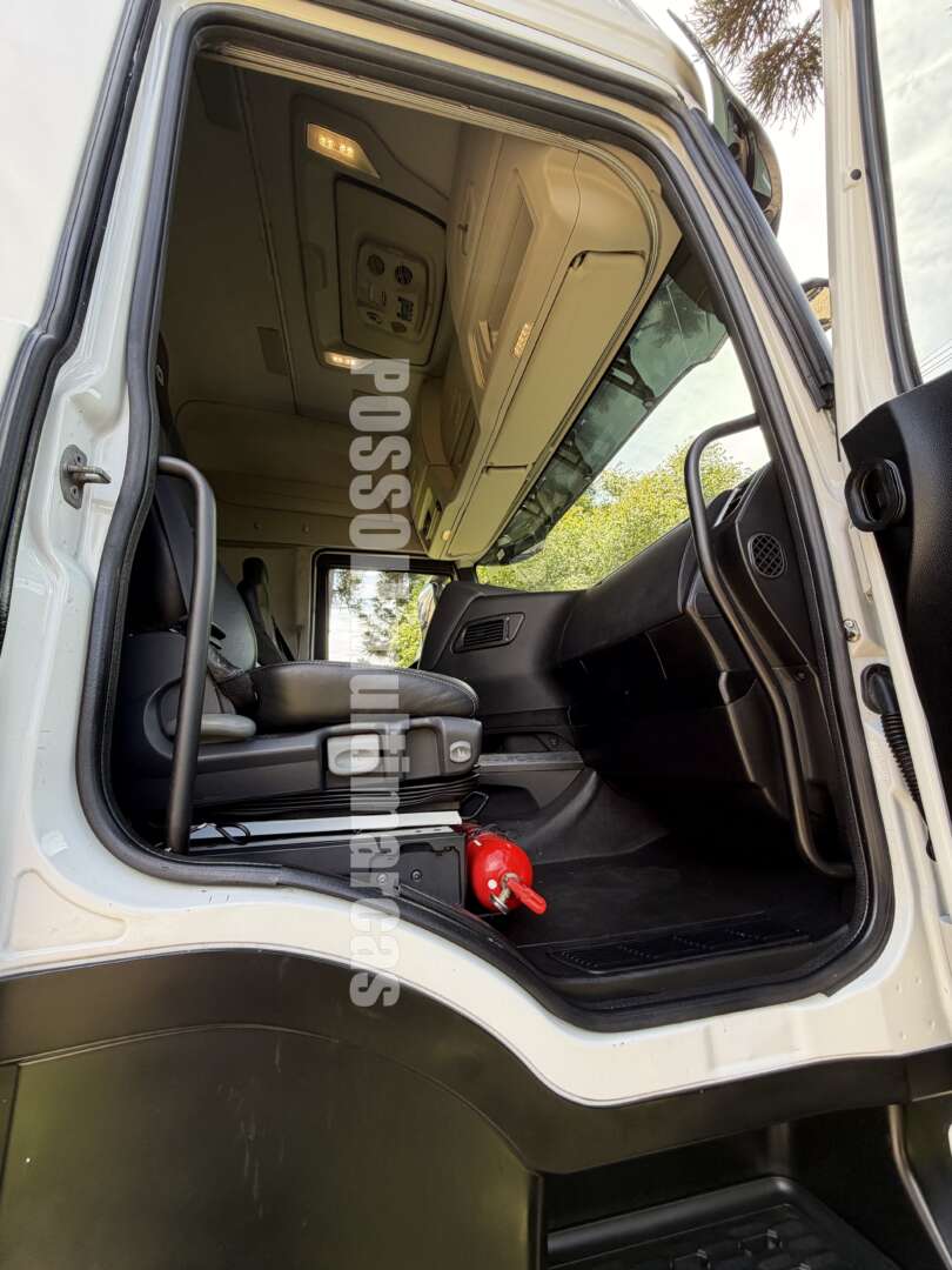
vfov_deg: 102.1
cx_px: 476
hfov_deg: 85.7
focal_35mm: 14
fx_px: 513
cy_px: 635
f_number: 2.2
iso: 64
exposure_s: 1/121
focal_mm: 2.22
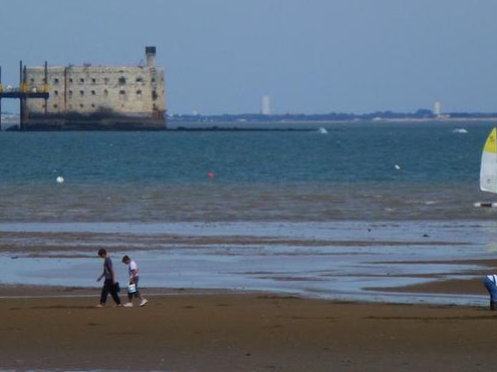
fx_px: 7651
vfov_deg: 2.8
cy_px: 188
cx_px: 252
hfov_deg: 3.7
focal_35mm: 533
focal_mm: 67
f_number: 5.9
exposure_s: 1/1000
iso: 100
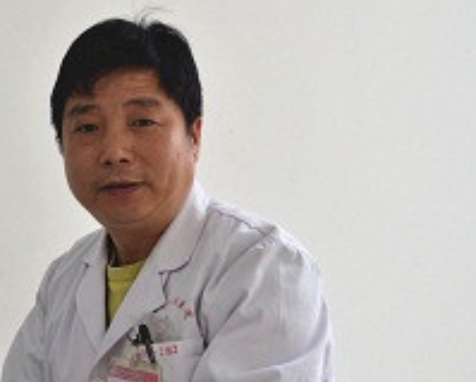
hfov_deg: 24.9
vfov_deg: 20.7
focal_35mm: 74
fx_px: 1045
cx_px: 51
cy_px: 221
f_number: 4
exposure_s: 1/100
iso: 400
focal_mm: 24
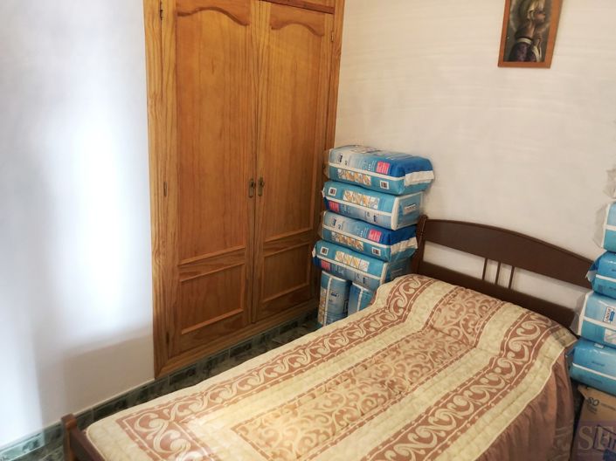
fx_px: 498
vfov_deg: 49.7
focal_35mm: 28
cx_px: 308
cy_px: 230
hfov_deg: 63.5
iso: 50
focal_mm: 3.99
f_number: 1.8
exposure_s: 1/17
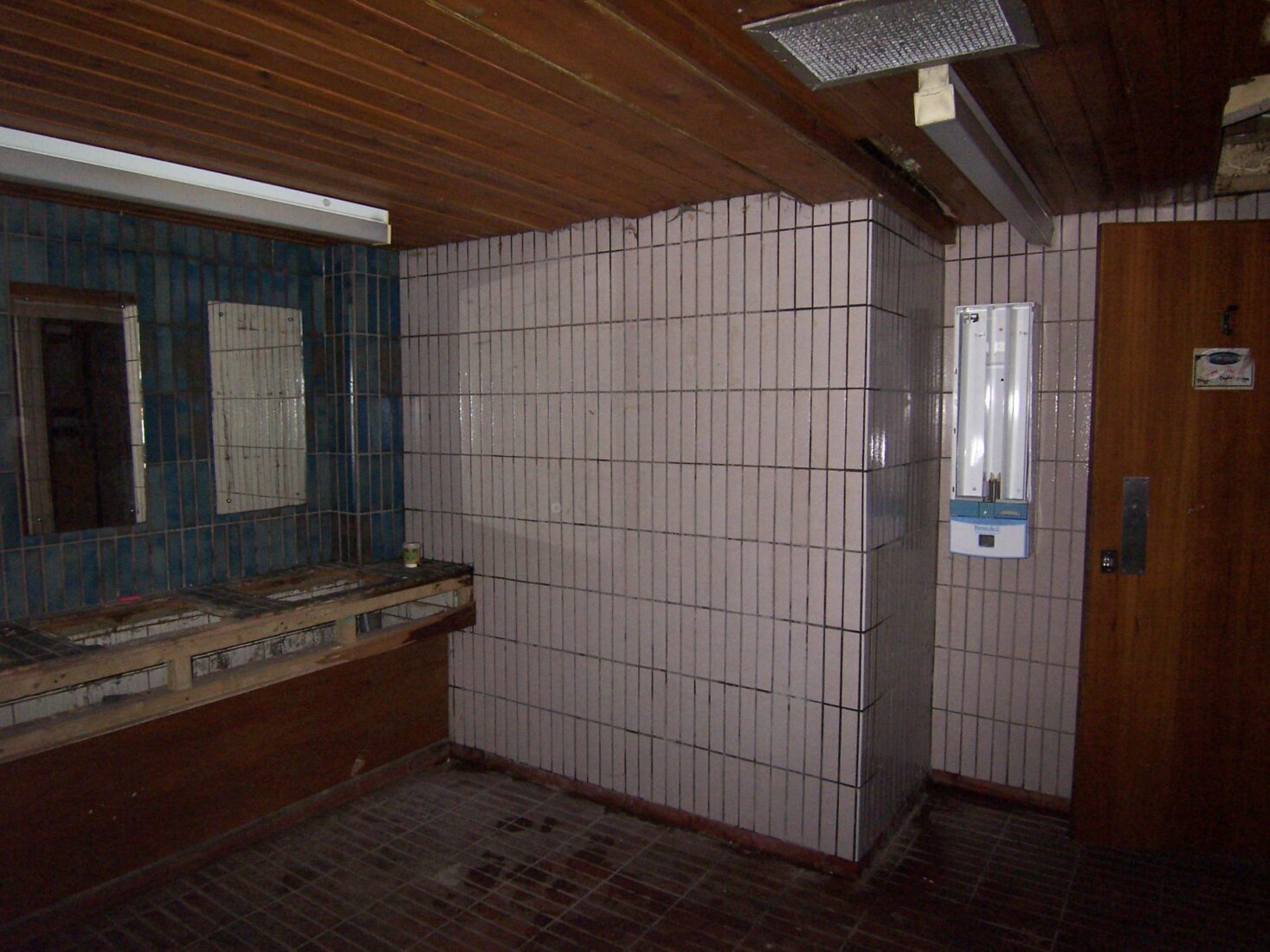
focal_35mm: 23
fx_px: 844
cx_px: 635
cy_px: 476
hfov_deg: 73.9
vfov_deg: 58.9
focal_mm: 3.8
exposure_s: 1/30
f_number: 2.8
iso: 200
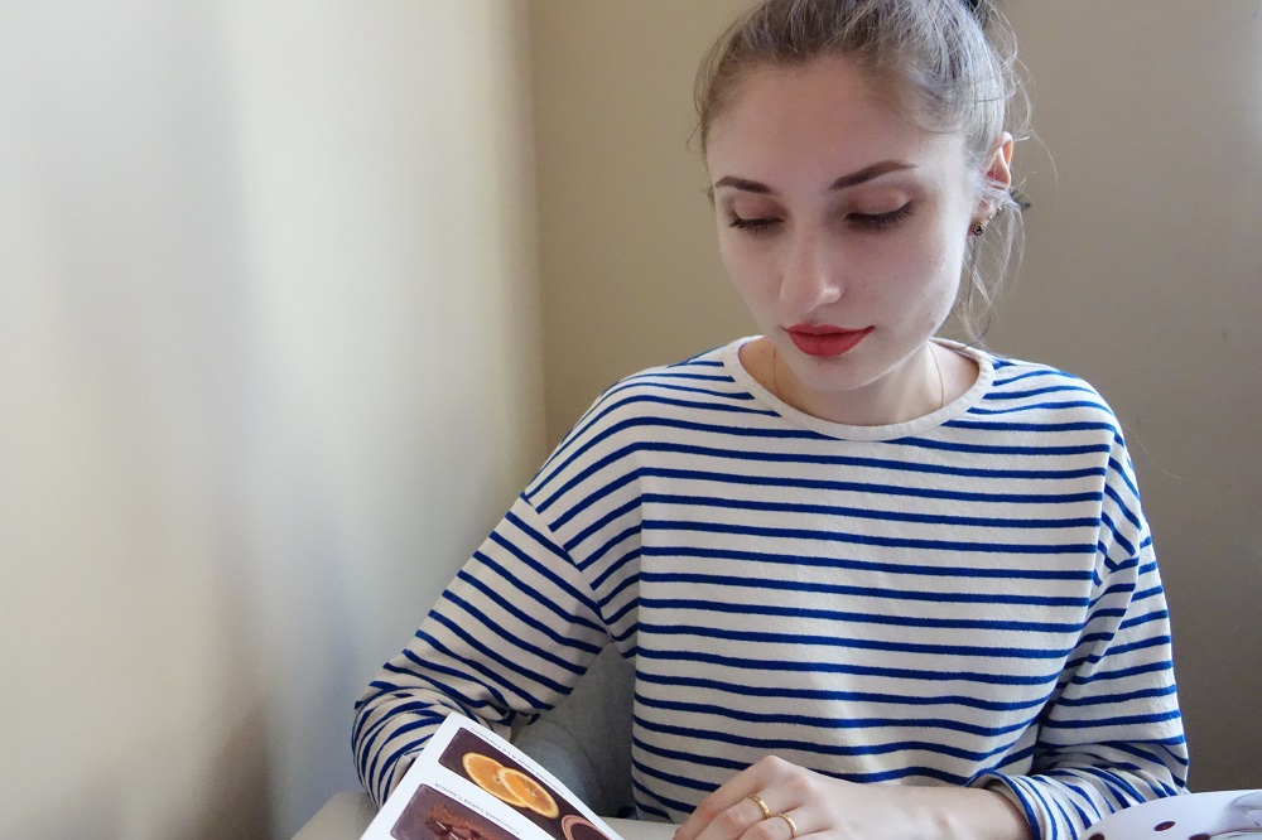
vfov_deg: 46.4
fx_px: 981
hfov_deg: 65.5
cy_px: 420
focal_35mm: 28
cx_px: 631
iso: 3200
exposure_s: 1/2000
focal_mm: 10.4
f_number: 1.8
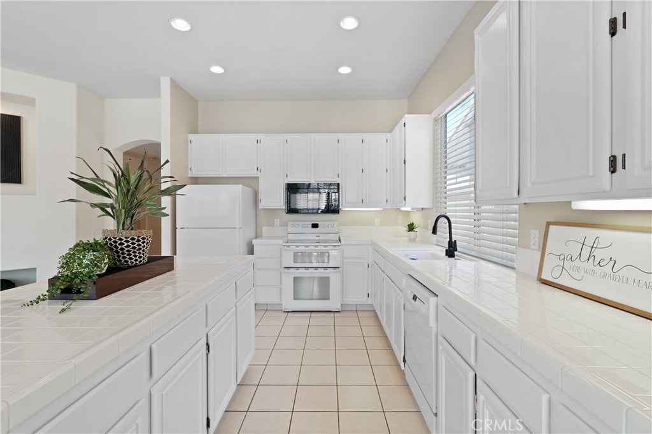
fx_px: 290
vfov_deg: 73.7
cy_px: 217
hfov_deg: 96.8
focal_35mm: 16
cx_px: 326
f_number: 7.1
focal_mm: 16
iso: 400
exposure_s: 1/15
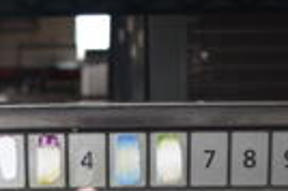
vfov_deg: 11.8
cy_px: 339
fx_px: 855
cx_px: 64
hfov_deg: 19.0
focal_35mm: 107
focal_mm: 20
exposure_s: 1/250
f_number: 3.5
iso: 640
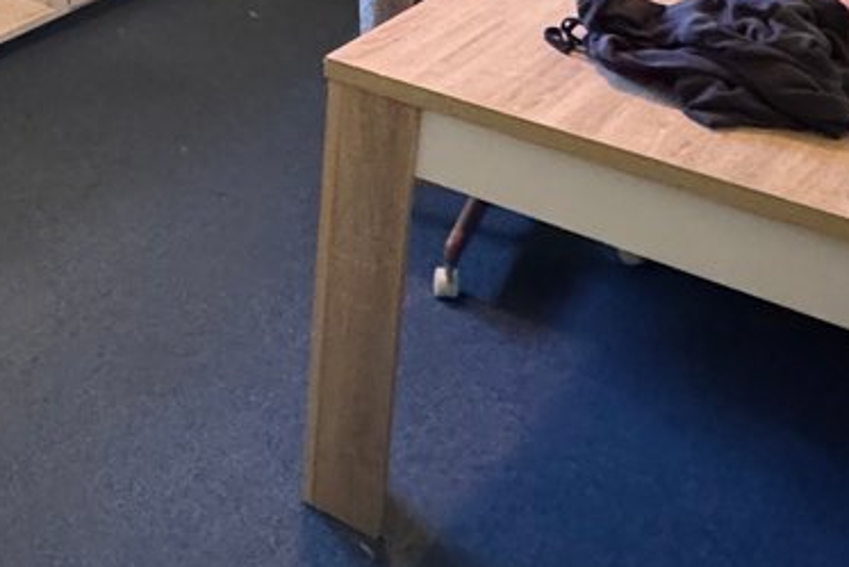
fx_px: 1392
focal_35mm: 59
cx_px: 72
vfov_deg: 22.1
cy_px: -15
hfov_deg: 32.1
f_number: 2.2
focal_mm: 2.22
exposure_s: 1/40
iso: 1250
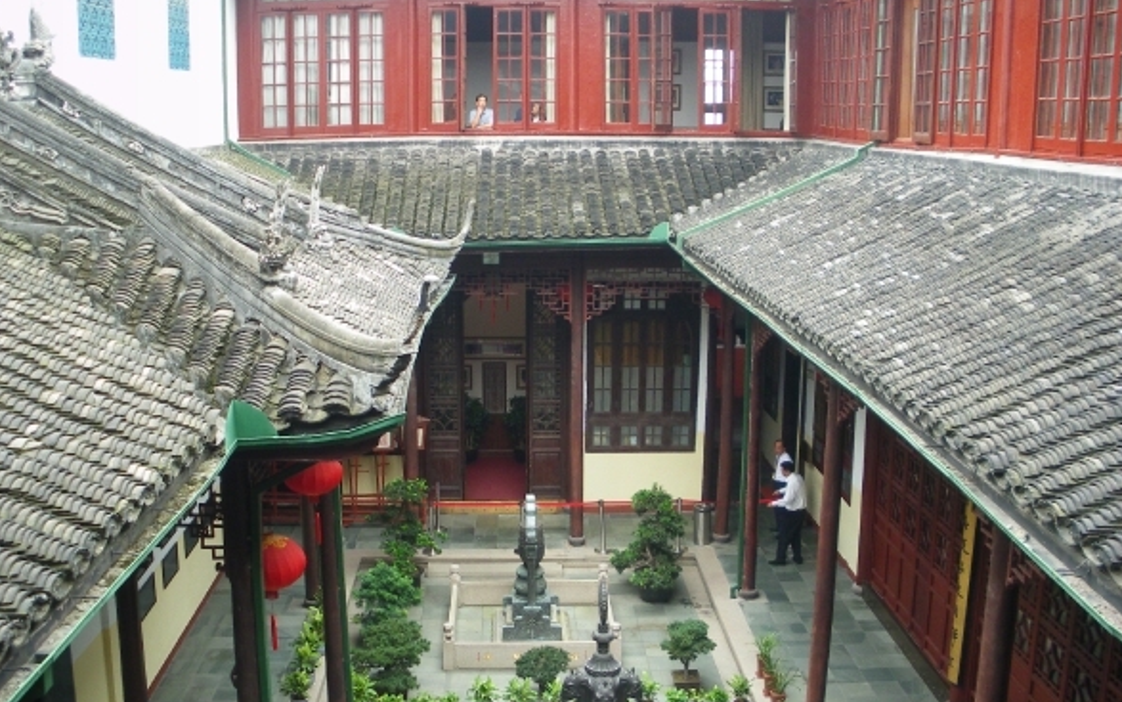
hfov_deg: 50.4
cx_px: 564
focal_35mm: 39
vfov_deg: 32.7
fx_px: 1193
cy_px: 390
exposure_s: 1/50
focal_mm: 6.3
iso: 160
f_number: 3.5
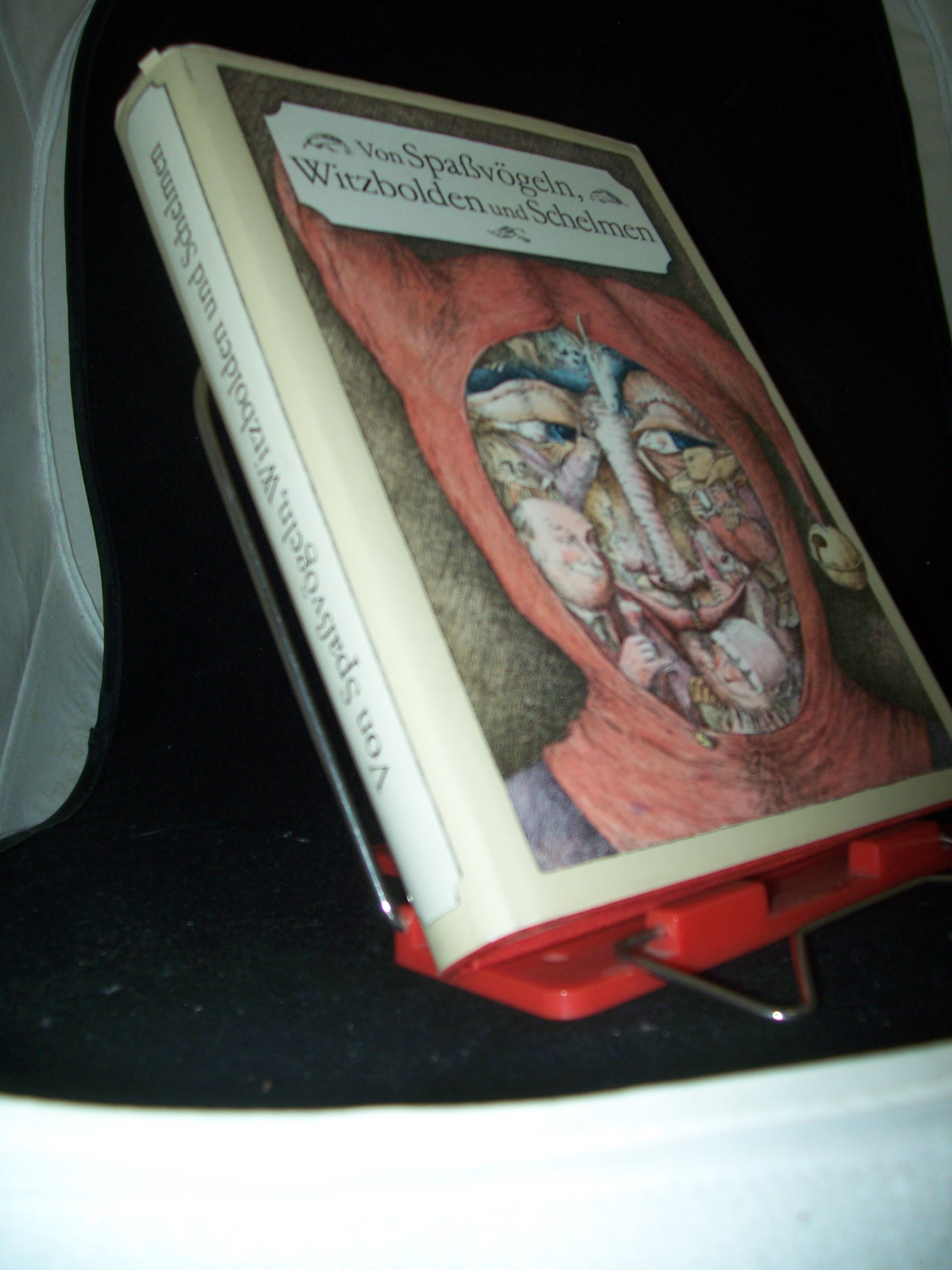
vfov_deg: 54.0
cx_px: 476
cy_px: 635
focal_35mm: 34
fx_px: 1247
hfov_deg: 41.8
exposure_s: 1/60
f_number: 2.7
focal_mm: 5.6
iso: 80
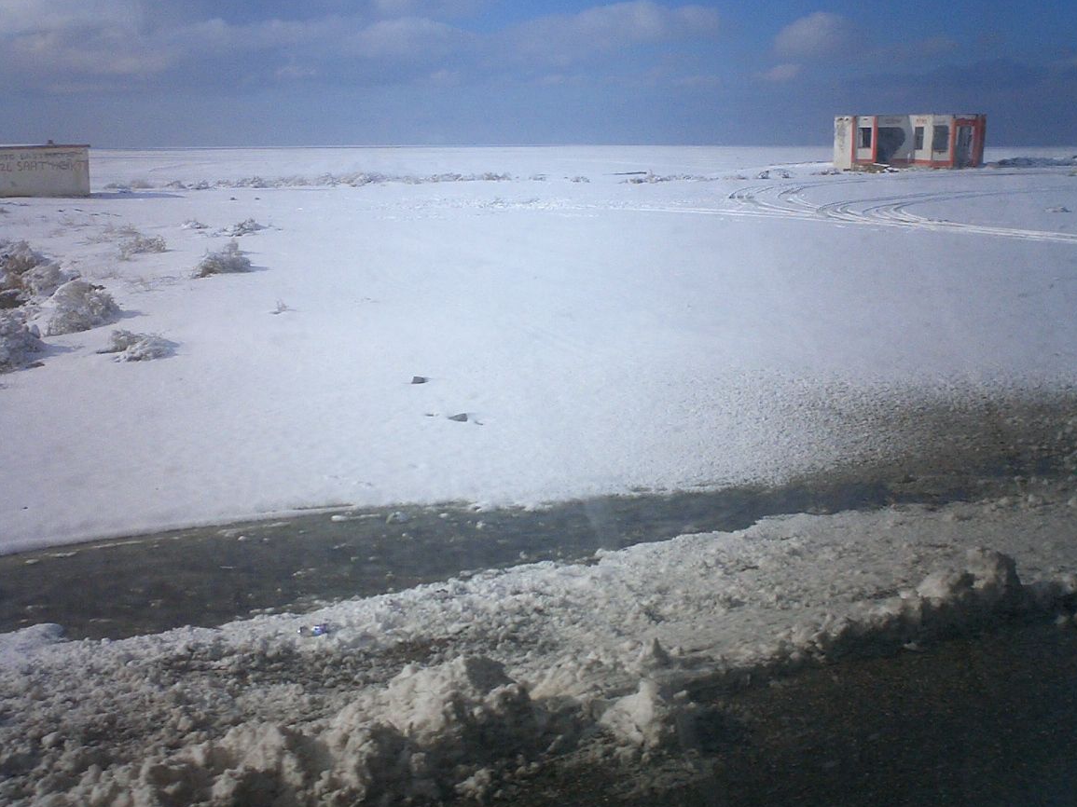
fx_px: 1275
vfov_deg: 35.1
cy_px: 401
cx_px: 520
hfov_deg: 45.8
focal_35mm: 41
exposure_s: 1/2000
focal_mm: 5.6
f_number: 3.5
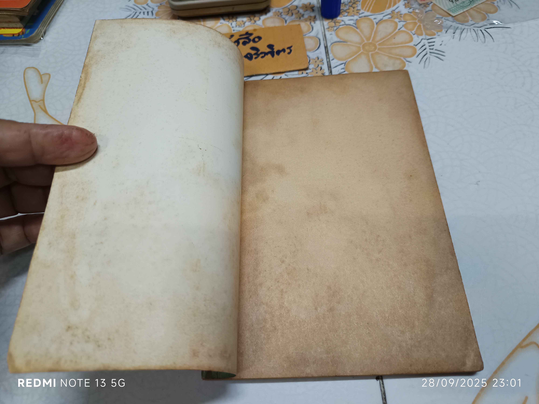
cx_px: 270
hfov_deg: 71.6
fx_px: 374
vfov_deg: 56.8
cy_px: 202
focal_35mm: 24
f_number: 1.7
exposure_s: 1/33.3
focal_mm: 5.31
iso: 921
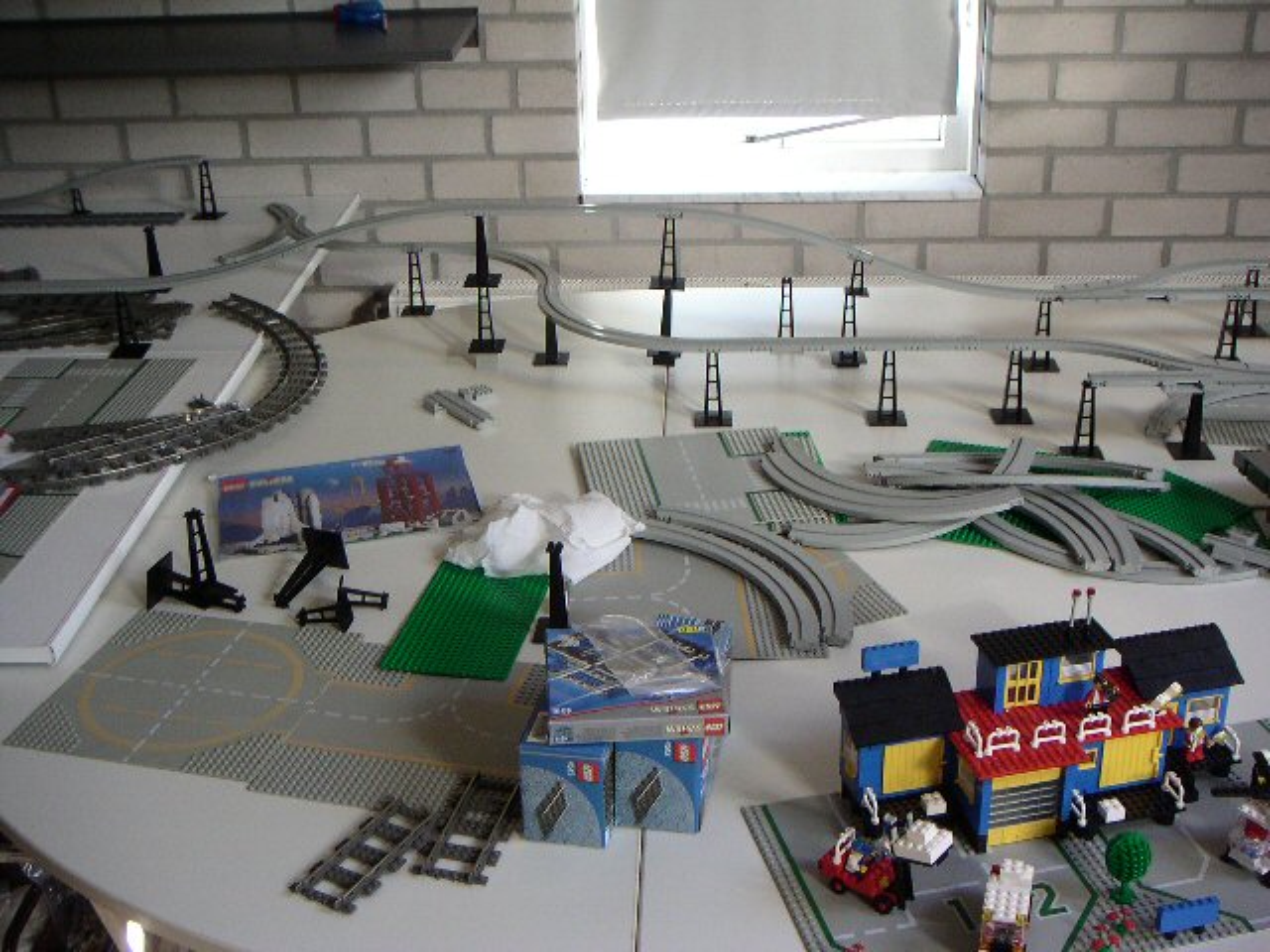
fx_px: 1614
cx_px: 635
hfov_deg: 42.9
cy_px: 476
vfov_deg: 32.9
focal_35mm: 44
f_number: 2.9
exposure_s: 1/30
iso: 100
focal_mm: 6.8
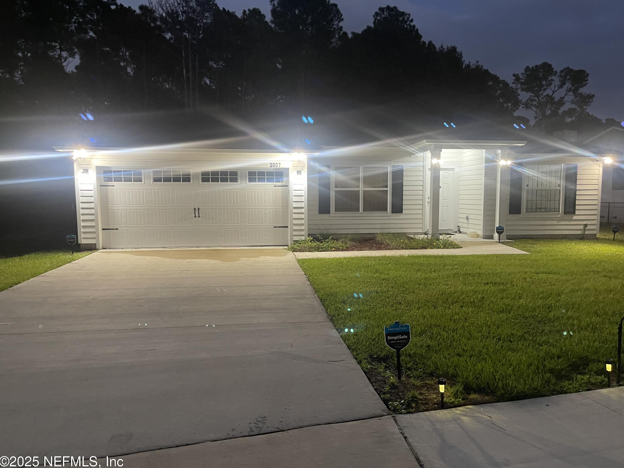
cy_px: 241
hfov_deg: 65.3
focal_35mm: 27
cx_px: 322
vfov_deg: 51.4
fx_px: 487
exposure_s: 1/40
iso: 500
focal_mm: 5.1
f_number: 1.6
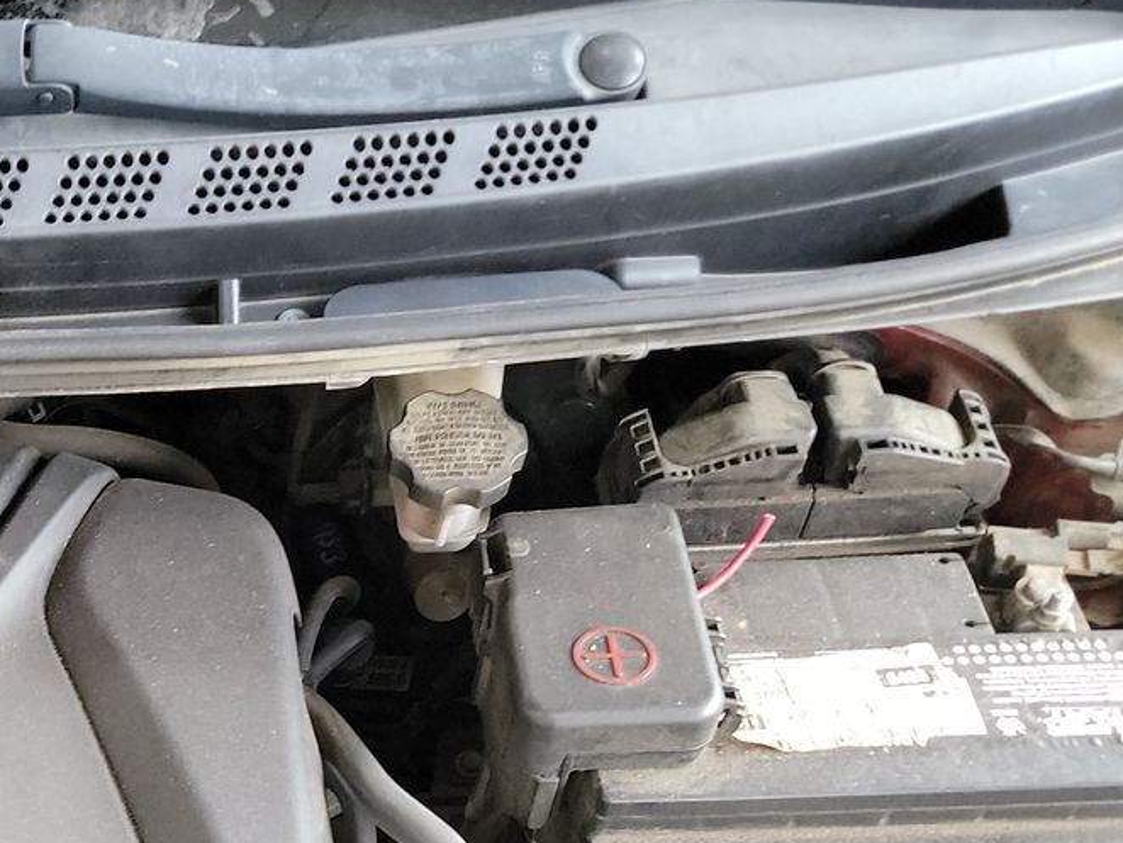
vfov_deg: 23.2
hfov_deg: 30.3
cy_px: 997
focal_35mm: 58
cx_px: -68
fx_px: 1882
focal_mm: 6.7
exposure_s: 1/59
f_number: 1.8
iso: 953
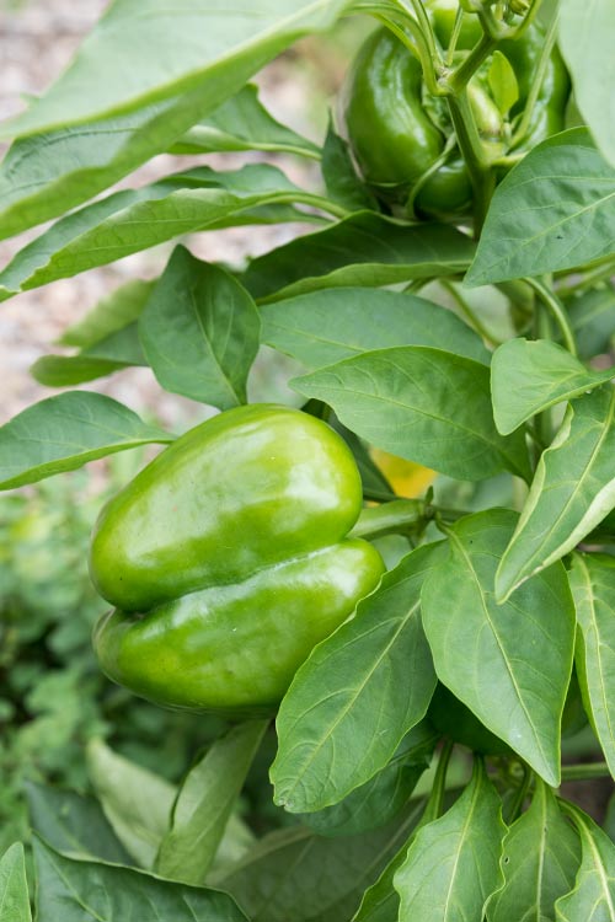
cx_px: 308
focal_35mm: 55
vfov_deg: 36.2
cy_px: 461
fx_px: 1409
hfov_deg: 24.6
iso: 400
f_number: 6.3
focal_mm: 55
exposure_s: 1/200
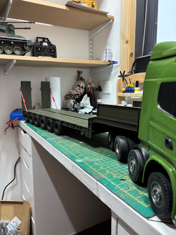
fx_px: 176
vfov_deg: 67.3
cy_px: 118
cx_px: 88
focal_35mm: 26
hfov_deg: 53.1
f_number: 1.6
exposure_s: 1/50
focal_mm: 5.96
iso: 160
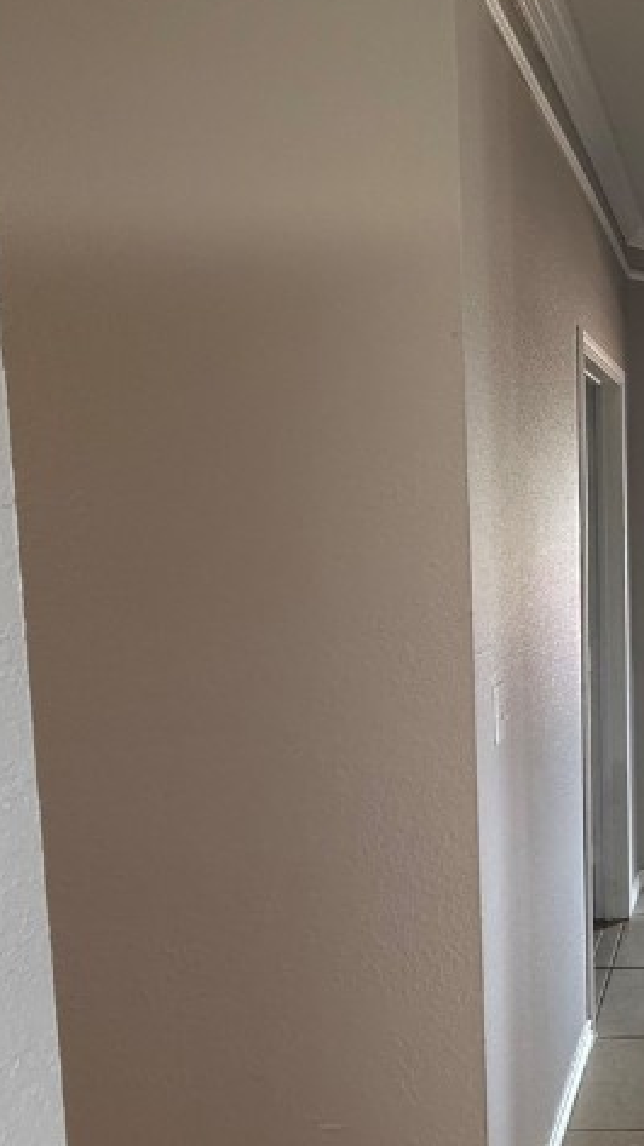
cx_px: 787
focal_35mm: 33
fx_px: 1002
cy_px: 623
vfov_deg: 59.4
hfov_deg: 30.0
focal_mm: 2.22
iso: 250
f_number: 2.2
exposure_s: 1/60
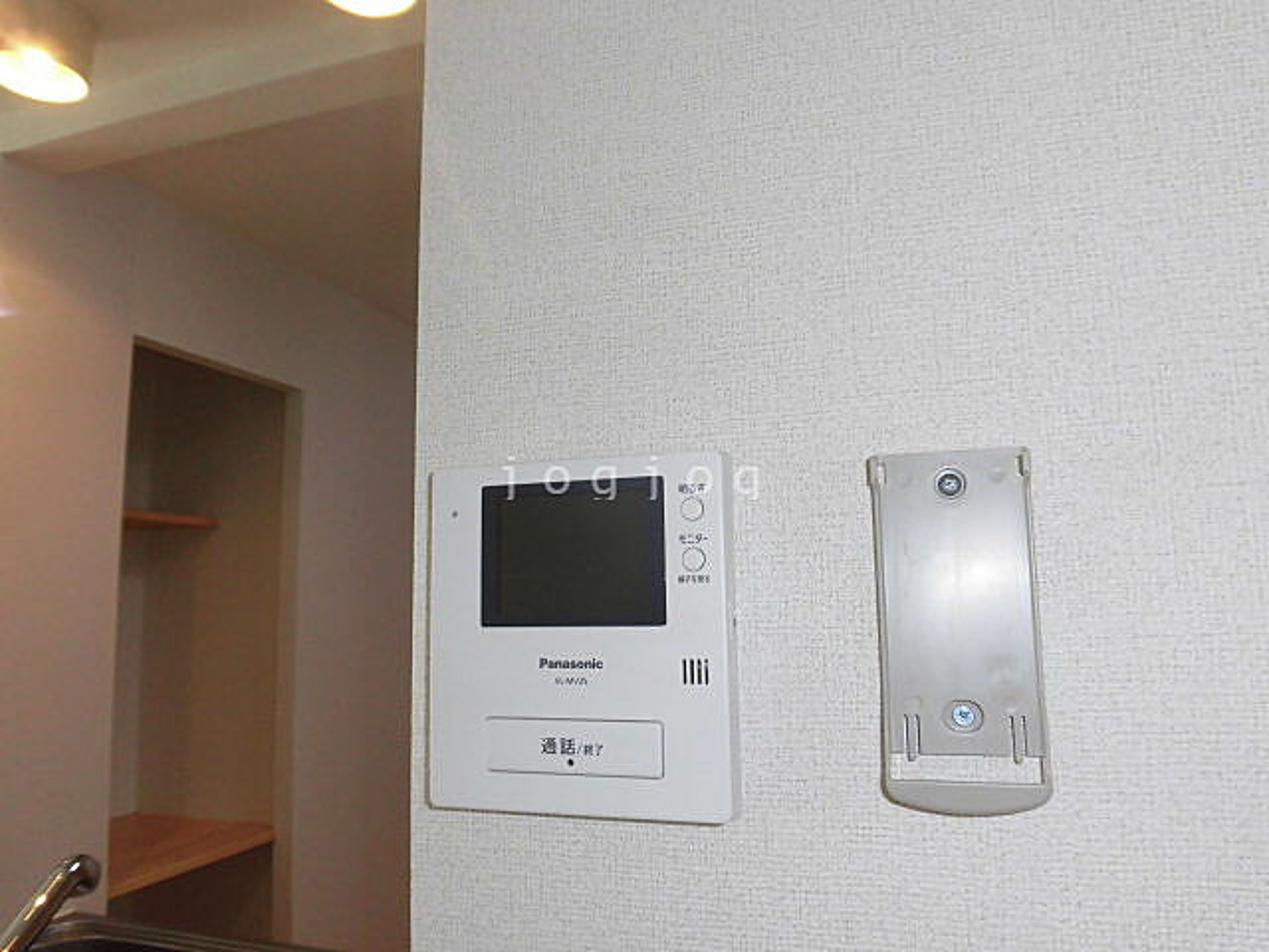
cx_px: 634
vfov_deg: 56.8
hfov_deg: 71.6
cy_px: 476
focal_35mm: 24
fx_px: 880
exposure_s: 1/50
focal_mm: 4.3
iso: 100
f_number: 3.1
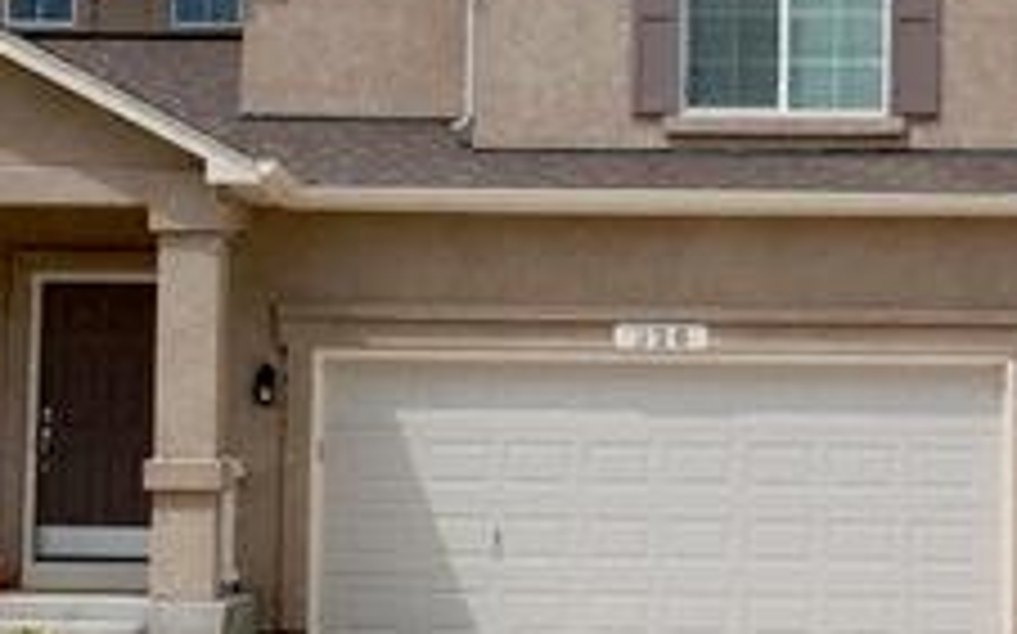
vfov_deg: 12.2
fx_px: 2968
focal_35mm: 107
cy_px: 337
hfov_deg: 19.4
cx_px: 504
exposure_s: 1/320
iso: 200
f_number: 9
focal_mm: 31
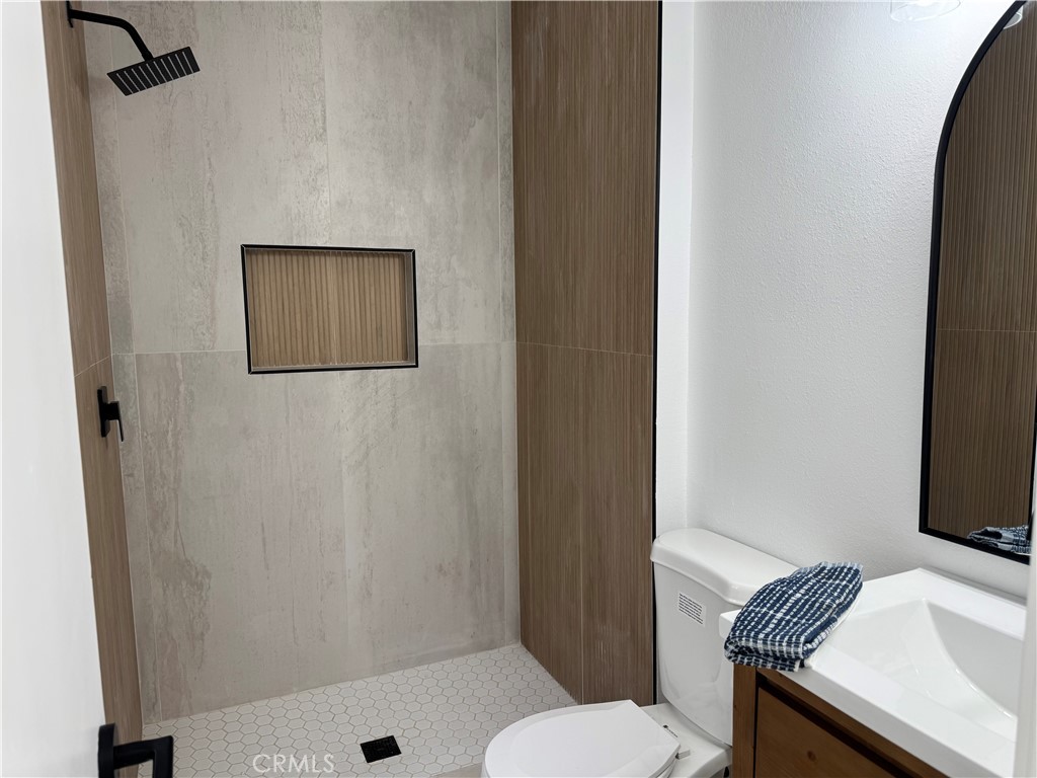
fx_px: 719
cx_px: 518
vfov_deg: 56.8
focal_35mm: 24
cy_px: 389
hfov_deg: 71.6
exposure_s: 1/120
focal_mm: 6.76
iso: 64
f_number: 1.78
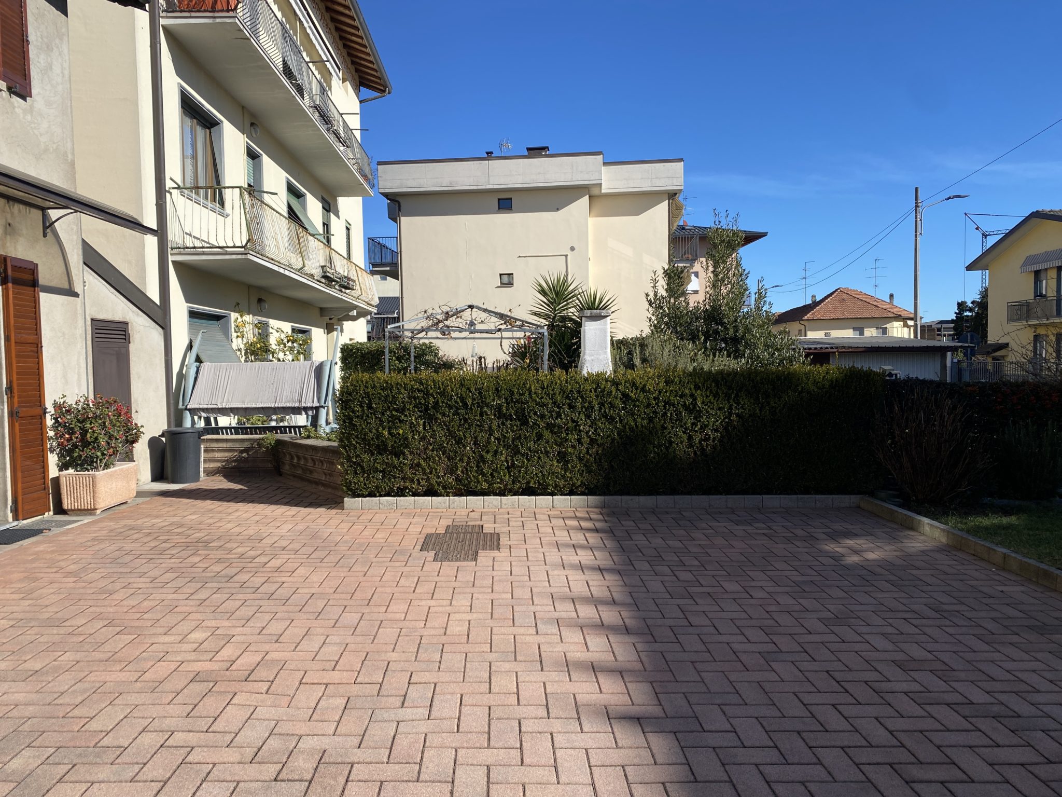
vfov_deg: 53.1
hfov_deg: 67.3
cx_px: 531
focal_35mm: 26
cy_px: 398
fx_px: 798
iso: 32
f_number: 1.8
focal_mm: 4.25
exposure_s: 1/2967
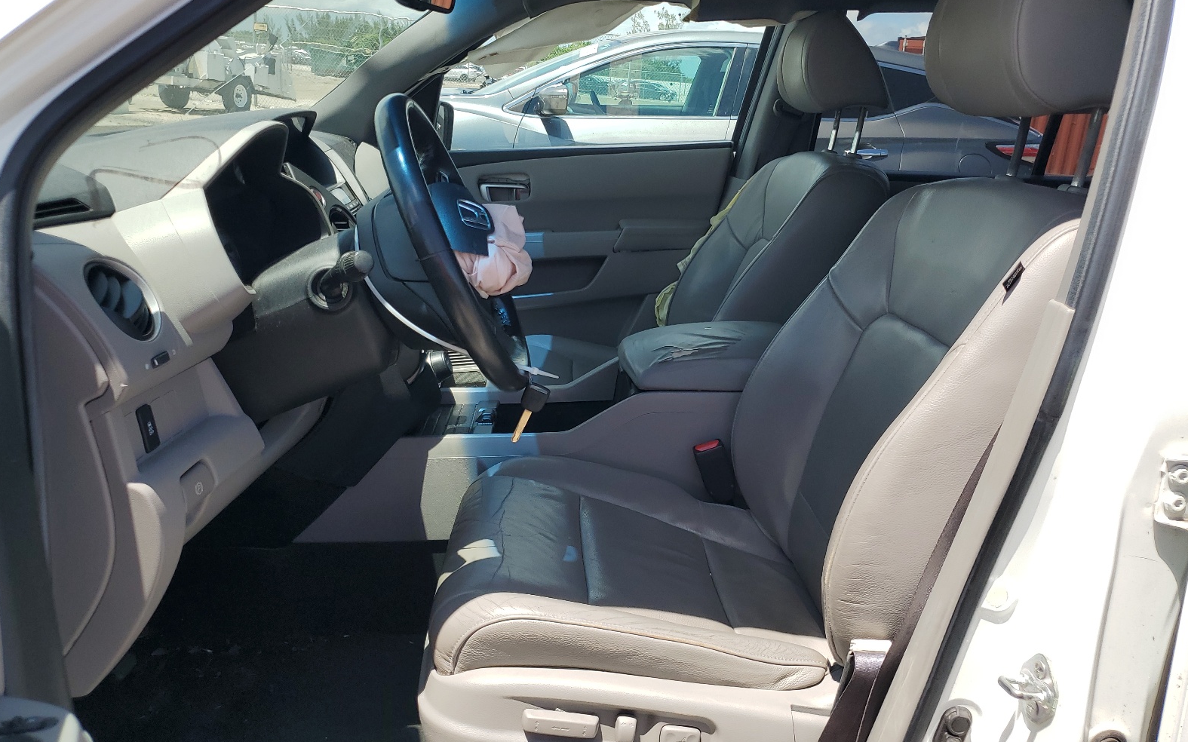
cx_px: 594
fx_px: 906
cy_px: 359
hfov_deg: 66.5
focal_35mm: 28
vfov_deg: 44.5
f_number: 1.5
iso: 50
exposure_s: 1/1667
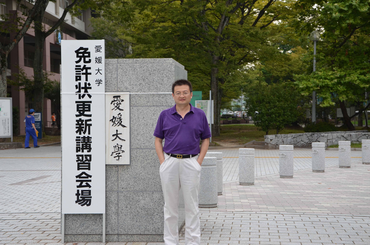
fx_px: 692
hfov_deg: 29.9
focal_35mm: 68
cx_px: 185
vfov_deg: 20.1
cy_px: 122
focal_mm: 45
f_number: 7.1
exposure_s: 1/200
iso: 200
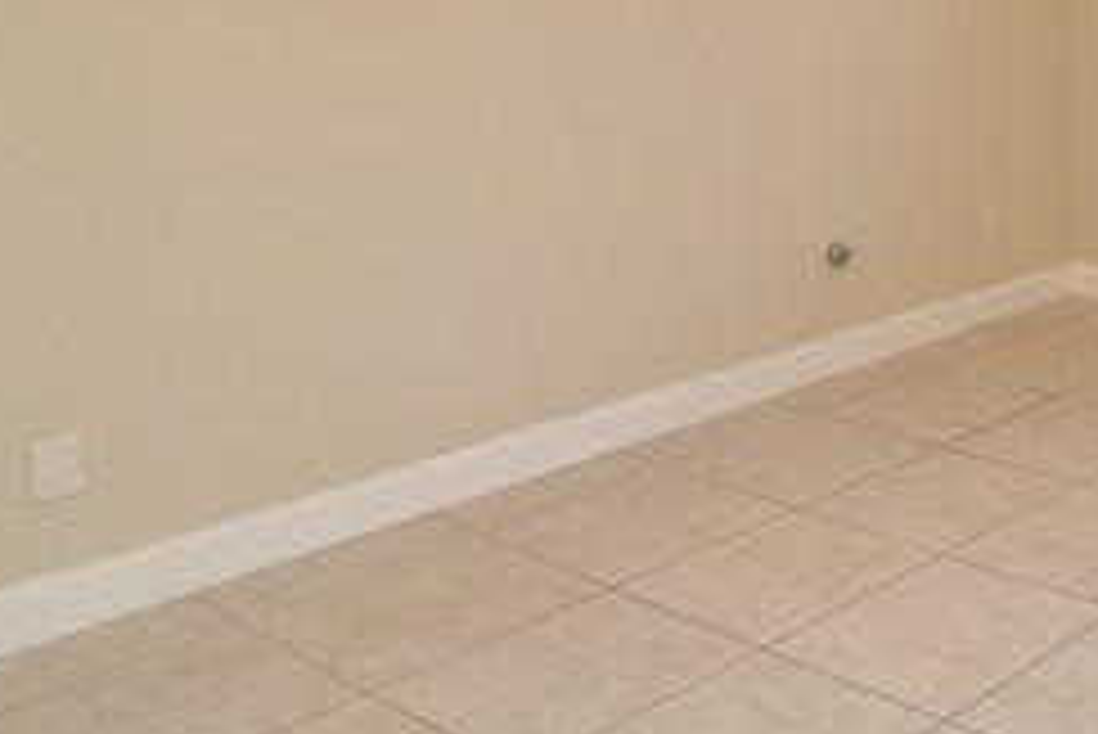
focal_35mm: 43
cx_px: 1336
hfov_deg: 35.1
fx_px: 1322
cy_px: -20
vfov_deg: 28.8
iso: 800
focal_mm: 11
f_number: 7.1
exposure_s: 1/200
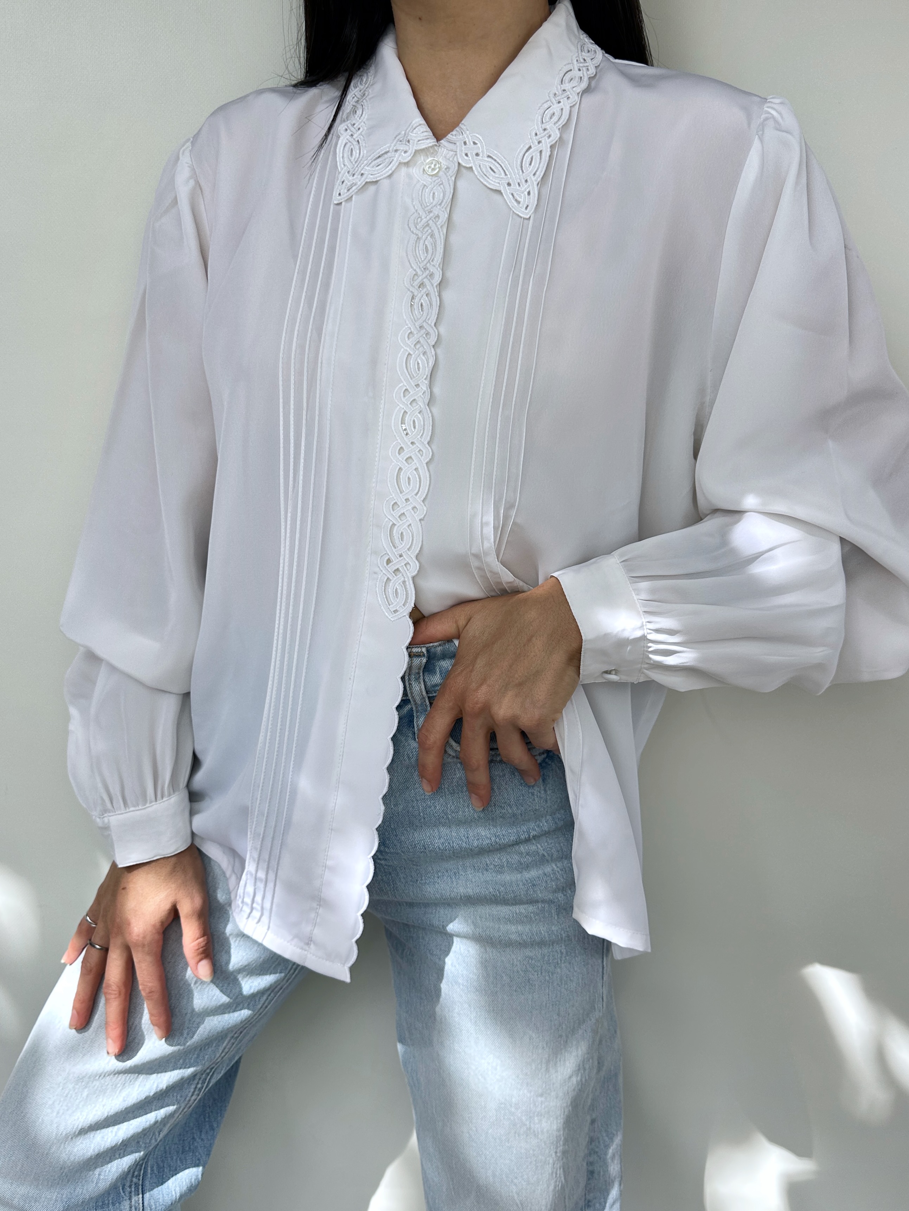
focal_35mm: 24
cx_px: 454
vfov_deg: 71.6
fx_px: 840
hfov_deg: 56.8
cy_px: 606
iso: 80
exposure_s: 1/694
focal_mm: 6.86
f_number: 1.78
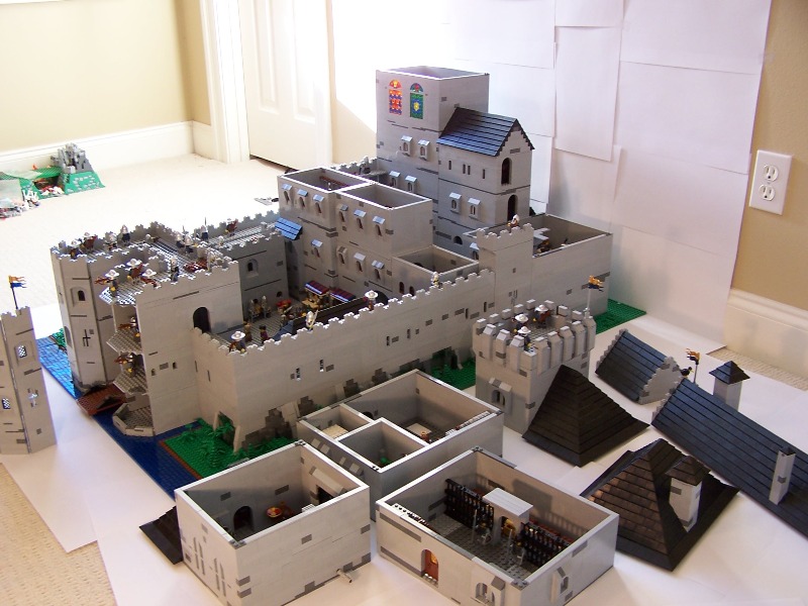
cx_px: 404
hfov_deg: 49.0
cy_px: 303
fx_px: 887
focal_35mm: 38
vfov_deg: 37.7
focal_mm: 6.3
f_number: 2.8
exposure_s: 1/30
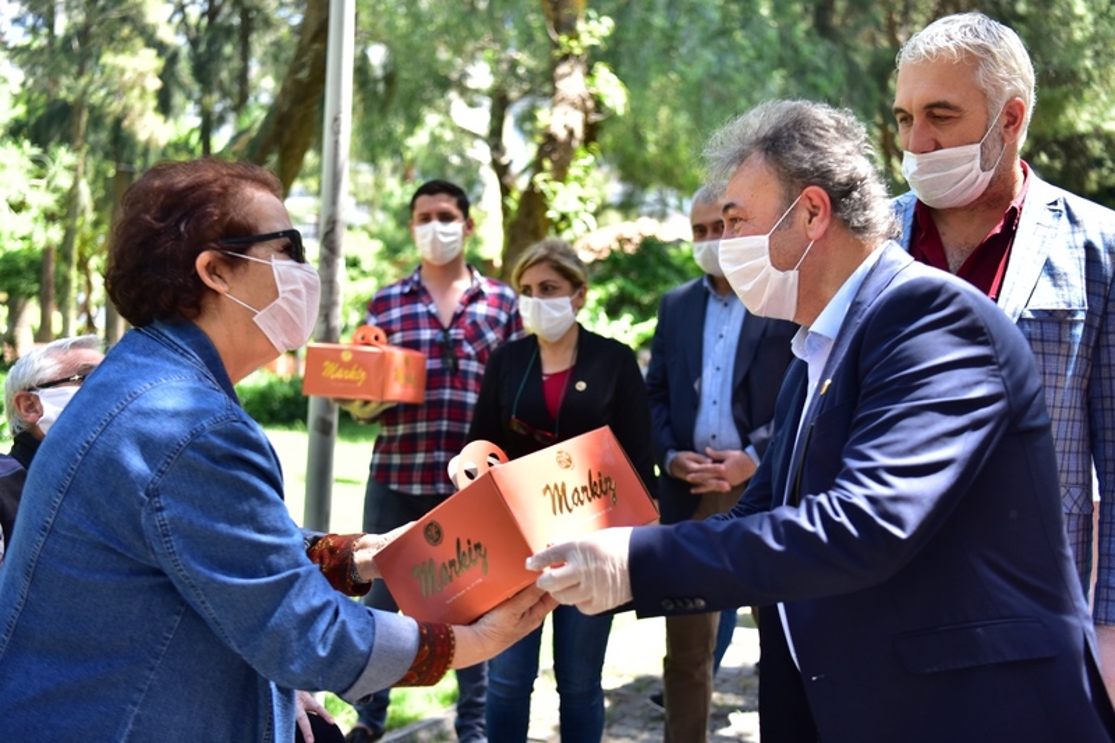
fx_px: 1362
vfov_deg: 30.5
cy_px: 372
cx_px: 558
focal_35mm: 44
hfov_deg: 44.5
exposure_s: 1/320
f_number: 2.8
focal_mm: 44
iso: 200
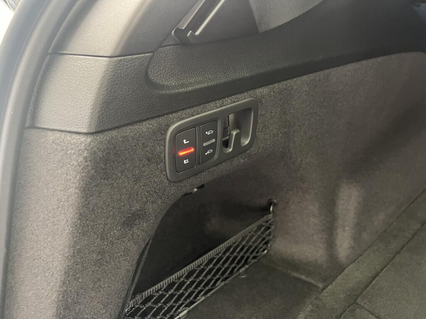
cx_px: 213
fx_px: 320
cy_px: 160
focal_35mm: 26
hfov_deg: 67.3
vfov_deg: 53.1
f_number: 1.5
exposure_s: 1/40
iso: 640
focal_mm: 5.7
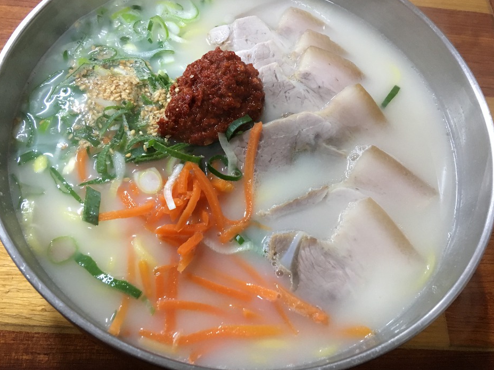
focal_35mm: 32
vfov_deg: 44.1
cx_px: 227
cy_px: 167
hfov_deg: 56.7
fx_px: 457
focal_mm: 4.15
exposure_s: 1/20
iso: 200
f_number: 2.2
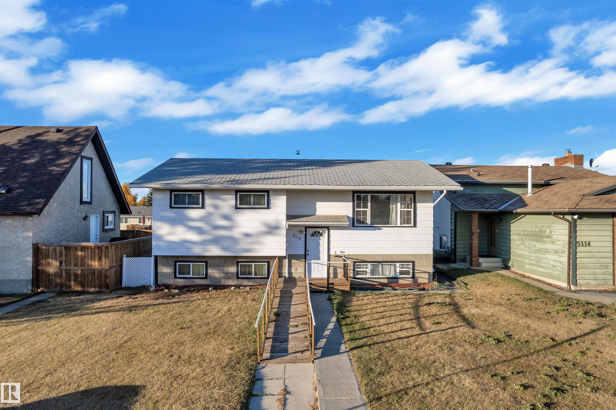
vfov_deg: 57.2
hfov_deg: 78.6
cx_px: 308
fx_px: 376
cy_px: 205
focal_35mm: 22
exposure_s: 1/2500
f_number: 2.4
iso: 130
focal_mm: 8.38
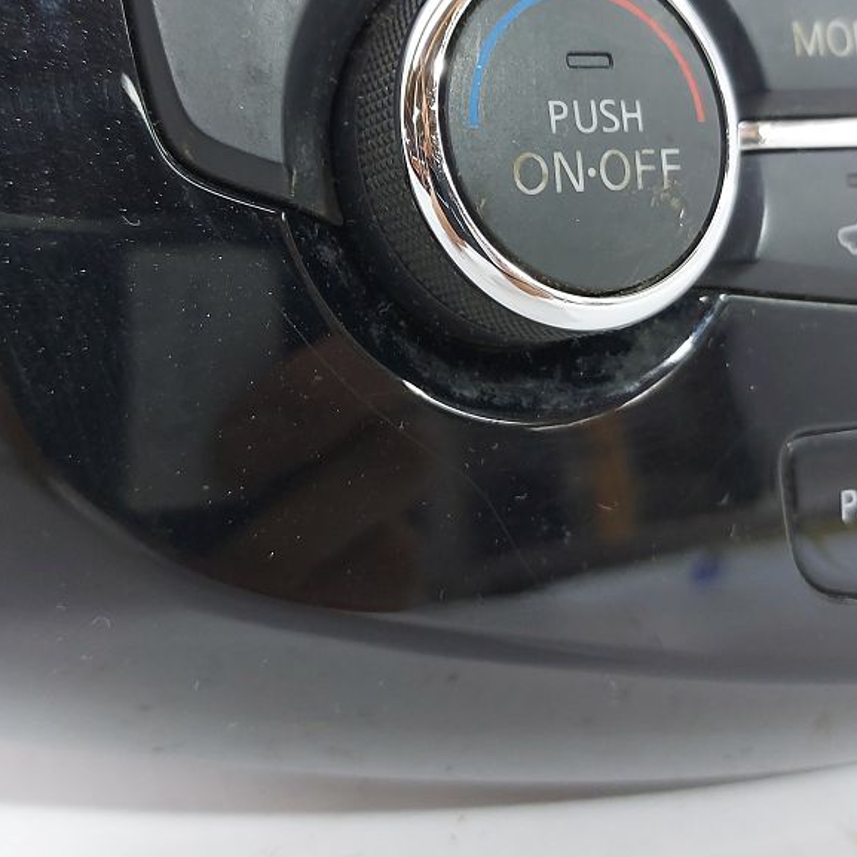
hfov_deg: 33.4
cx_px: 480
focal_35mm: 51
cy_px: 203
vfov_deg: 32.7
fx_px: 1428
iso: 125
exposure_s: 1/50
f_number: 1.8
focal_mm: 5.23
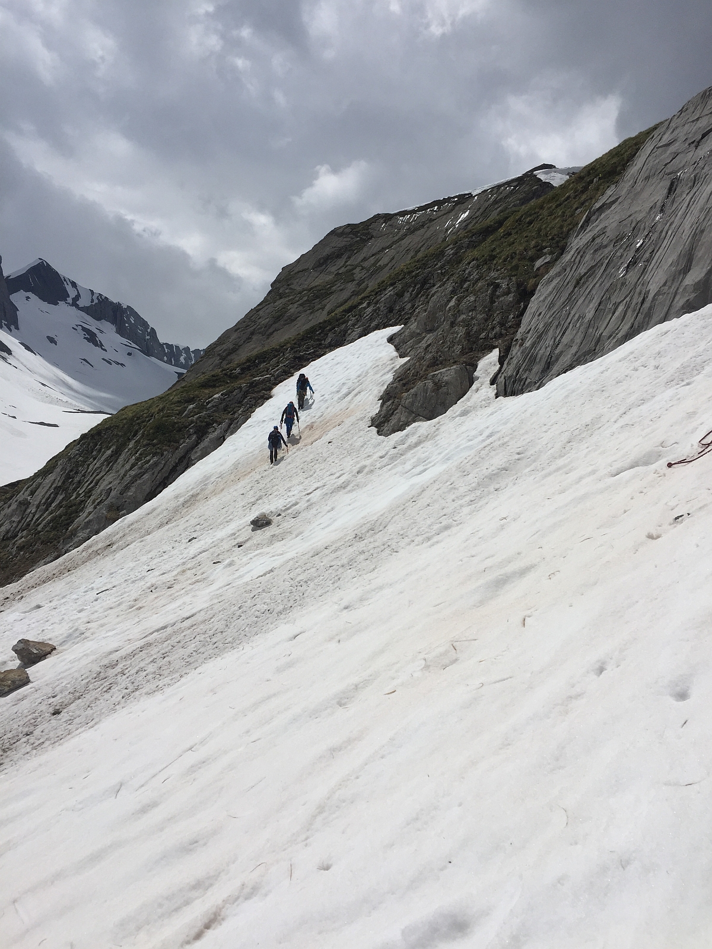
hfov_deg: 48.2
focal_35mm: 29
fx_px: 795
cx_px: 356
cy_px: 474
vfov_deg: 61.7
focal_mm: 4.15
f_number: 2.2
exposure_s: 1/13333
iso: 32
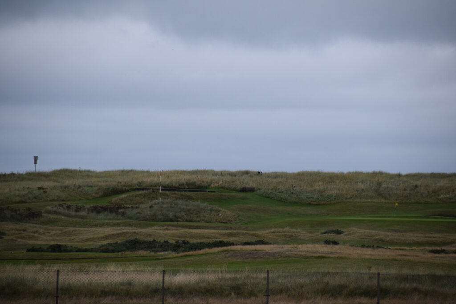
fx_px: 3515
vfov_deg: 5.0
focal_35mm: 278
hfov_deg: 7.4
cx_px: 228
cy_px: 152
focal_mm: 185
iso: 640
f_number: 6
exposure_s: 1/1000
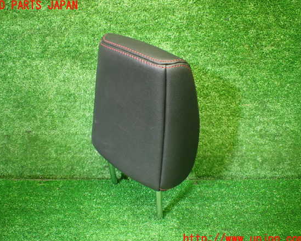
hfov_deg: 55.6
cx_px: 143
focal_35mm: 32
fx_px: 285
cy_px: 122
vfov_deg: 45.8
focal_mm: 5.4
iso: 800
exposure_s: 1/100
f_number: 2.3
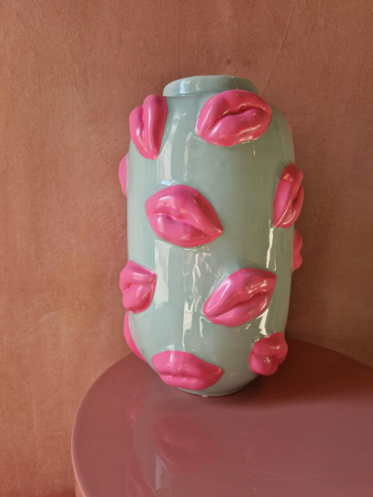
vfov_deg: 73.9
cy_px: 248
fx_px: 330
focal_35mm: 23
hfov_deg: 58.9
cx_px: 186
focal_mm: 5.4
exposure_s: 1/180
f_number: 1.8
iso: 50
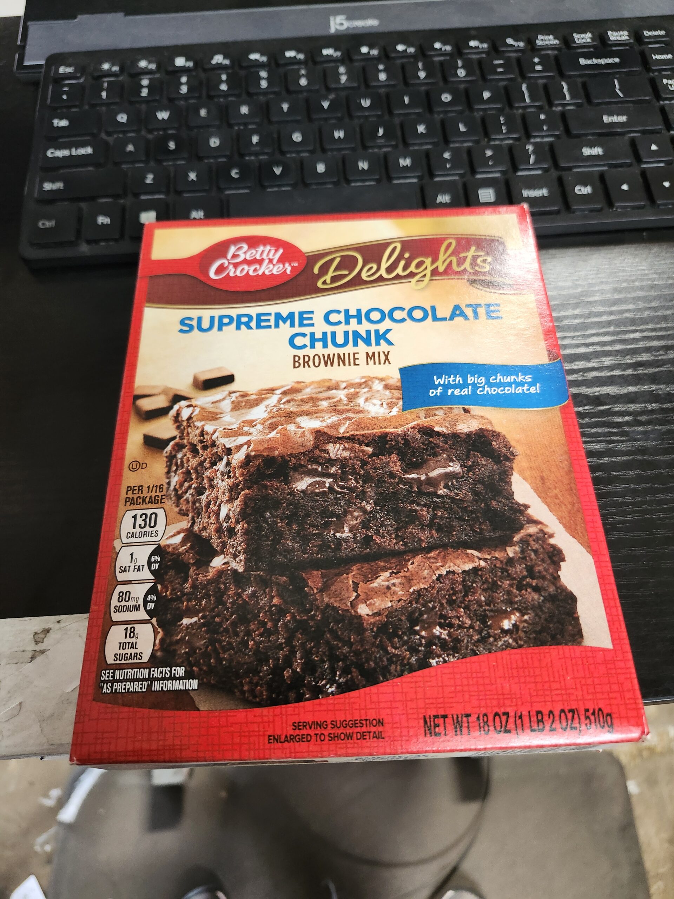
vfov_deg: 73.9
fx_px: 597
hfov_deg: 58.9
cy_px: 450
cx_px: 337
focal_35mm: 23
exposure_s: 1/120
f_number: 1.8
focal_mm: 5.54
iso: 400
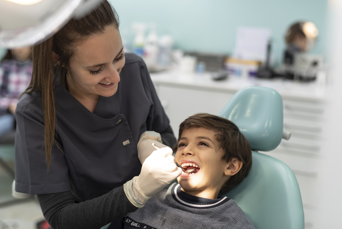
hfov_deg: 34.5
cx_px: 171
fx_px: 551
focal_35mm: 58
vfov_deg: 23.4
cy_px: 114
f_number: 2.2
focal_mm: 58
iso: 100
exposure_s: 1/160
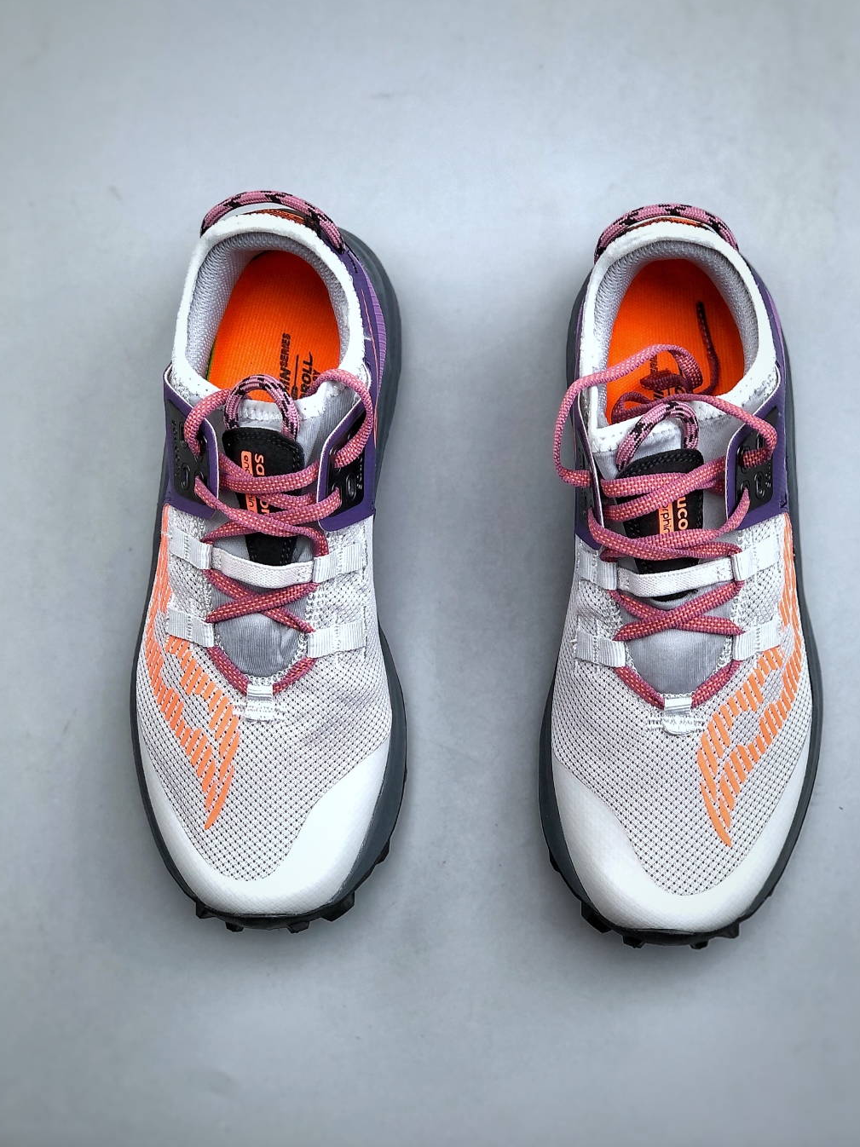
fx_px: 2021
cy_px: 554
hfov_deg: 24.0
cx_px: 440
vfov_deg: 31.7
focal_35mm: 61
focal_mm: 6.6
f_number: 2.8
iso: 25
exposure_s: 1/50
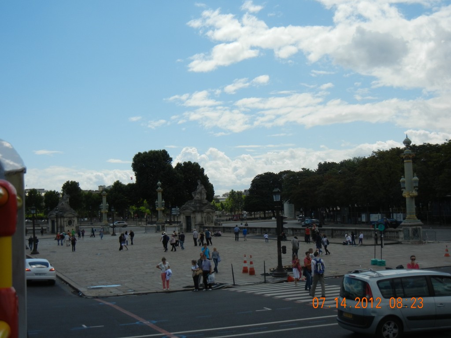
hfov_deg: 36.8
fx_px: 677
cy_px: 169
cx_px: 226
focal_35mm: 52
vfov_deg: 28.0
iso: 160
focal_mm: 9.3
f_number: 7.8
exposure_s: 1/585
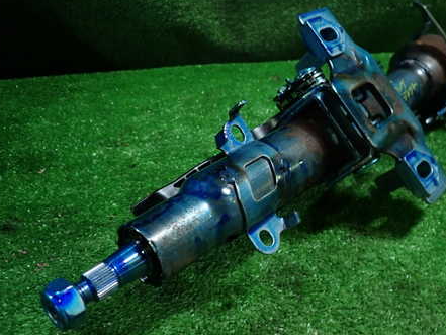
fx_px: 438
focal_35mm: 34
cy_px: 166
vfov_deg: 41.8
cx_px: 271
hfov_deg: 53.5
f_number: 2
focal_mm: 4.5
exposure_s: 1/30
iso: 200
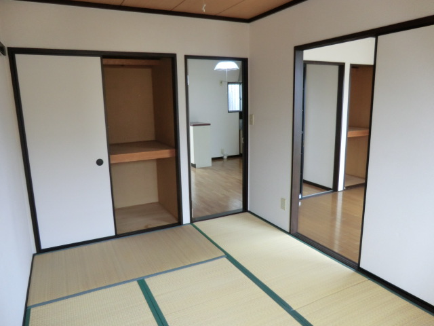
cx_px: 217
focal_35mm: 24
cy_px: 163
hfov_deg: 71.6
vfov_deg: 56.8
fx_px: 301
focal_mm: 4.3
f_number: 3.2
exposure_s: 1/60
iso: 160
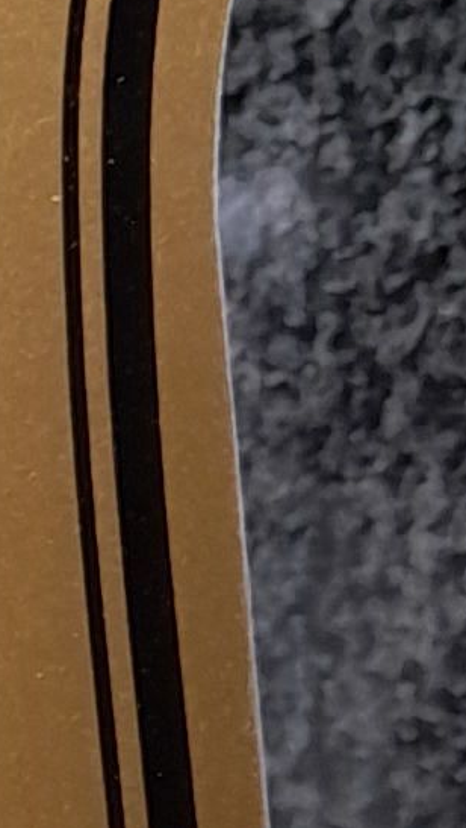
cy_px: 825
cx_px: -1042
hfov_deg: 5.6
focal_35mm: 199
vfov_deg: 10.7
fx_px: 4368
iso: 32
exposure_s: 1/100
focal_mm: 4.6
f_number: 2
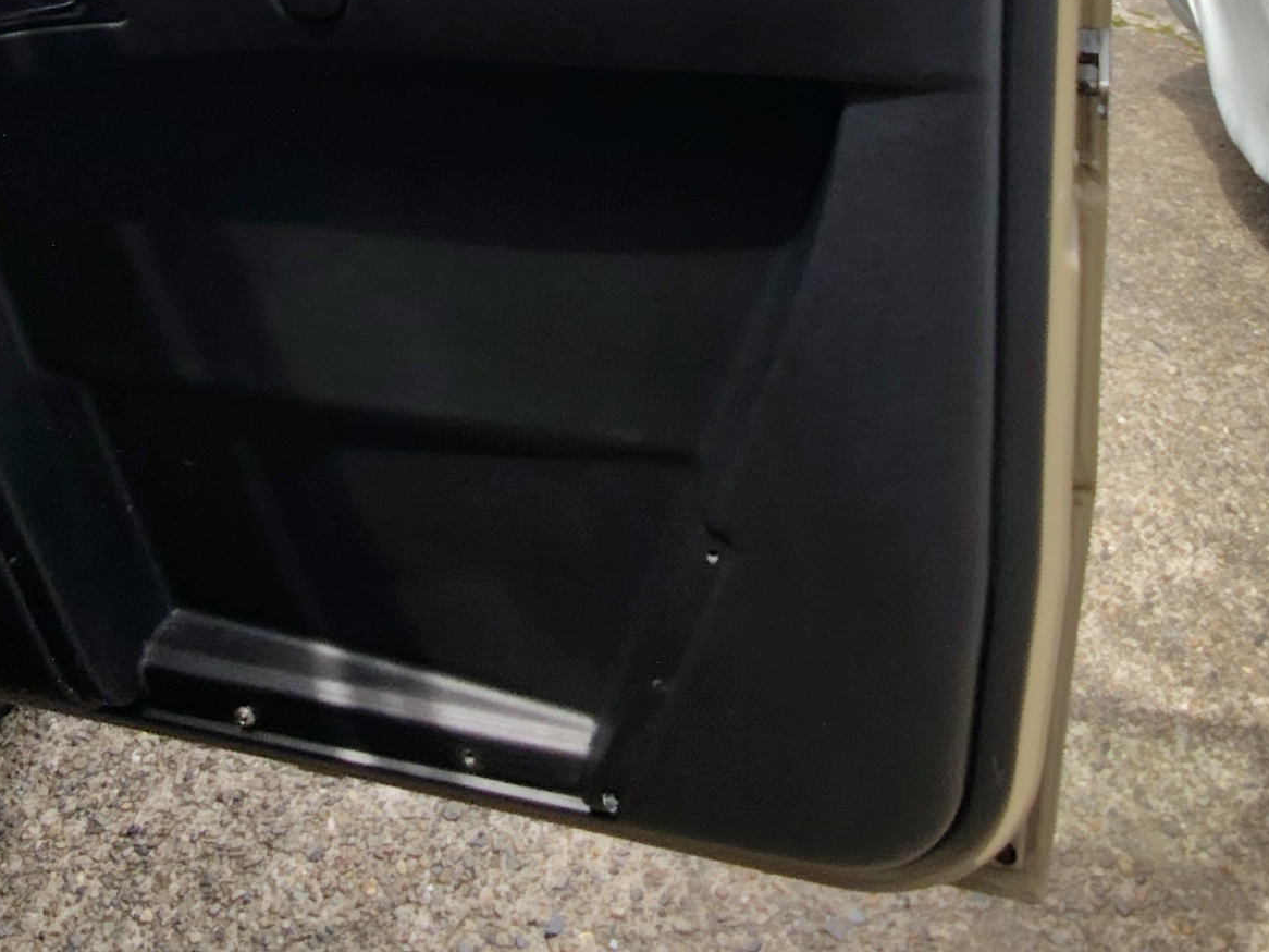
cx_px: 621
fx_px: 1539
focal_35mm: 42
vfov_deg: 28.7
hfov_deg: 44.8
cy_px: -251
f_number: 2.4
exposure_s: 1/777
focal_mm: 1.6
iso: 50
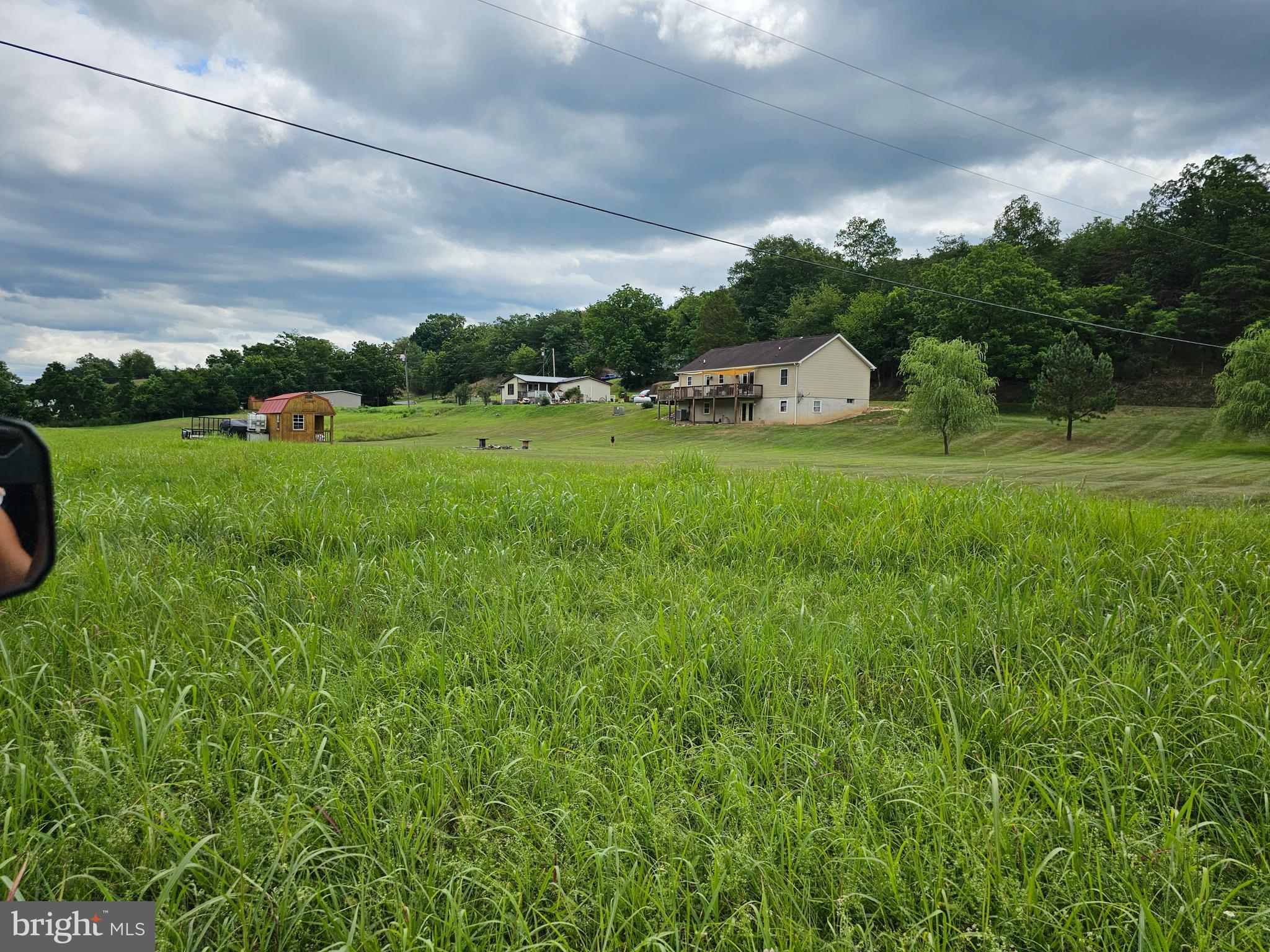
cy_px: 476
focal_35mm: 23
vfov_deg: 58.9
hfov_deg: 73.9
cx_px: 635
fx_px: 844
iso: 10
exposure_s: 1/986
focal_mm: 6.3
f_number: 1.7
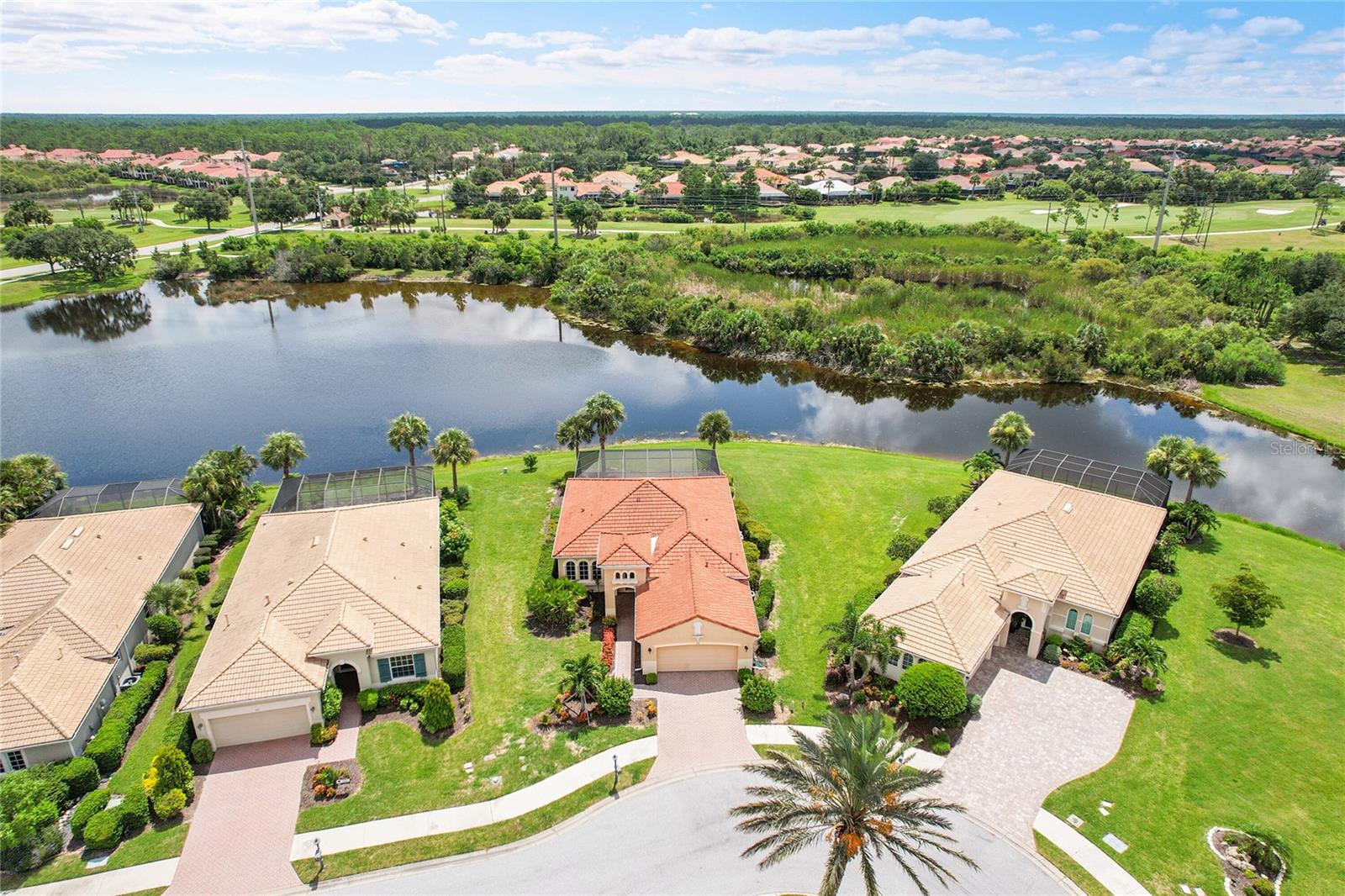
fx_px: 822
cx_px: 672
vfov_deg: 57.2
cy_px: 448
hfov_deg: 78.6
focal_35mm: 22
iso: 120
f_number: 2.8
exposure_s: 1/2000
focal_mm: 8.38
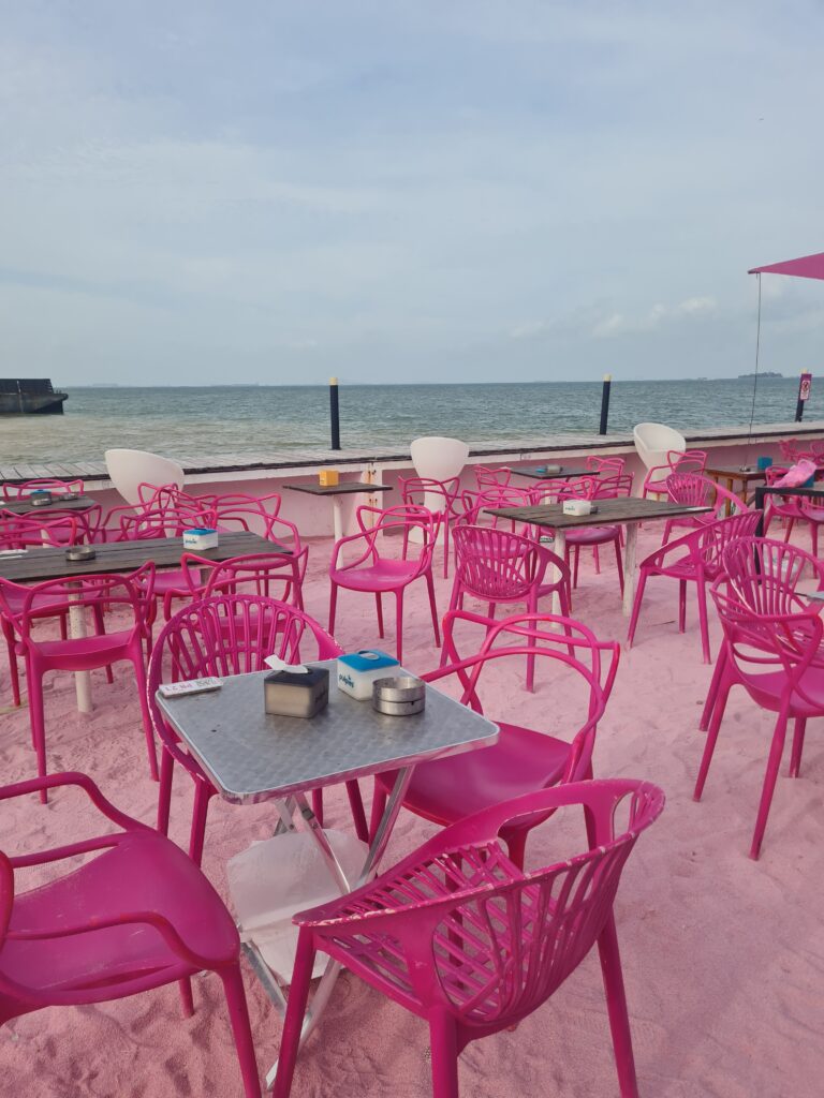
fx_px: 825
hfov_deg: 53.1
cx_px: 412
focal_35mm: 26
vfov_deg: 67.3
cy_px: 549
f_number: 1.8
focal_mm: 5.4
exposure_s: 1/2064
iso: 50
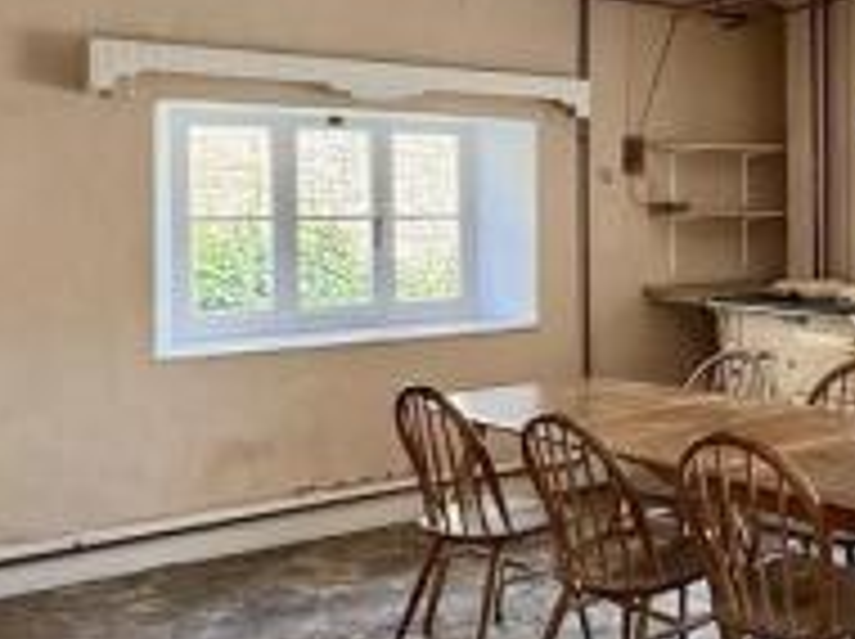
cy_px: 200
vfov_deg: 33.2
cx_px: 799
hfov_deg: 40.0
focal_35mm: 43
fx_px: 1061
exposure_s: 1/99
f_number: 2.2
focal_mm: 2.22
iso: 80
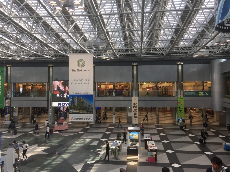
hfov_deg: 61.7
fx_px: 193
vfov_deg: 48.2
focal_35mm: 29
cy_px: 86
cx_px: 115
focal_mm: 4.15
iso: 40
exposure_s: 1/120
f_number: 2.2
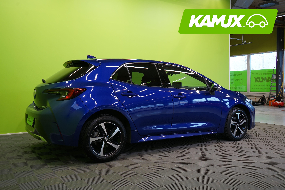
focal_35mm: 32
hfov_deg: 58.7
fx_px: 253
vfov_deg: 41.1
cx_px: 142
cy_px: 95
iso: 400
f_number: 5.6
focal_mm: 32
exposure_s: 1/25
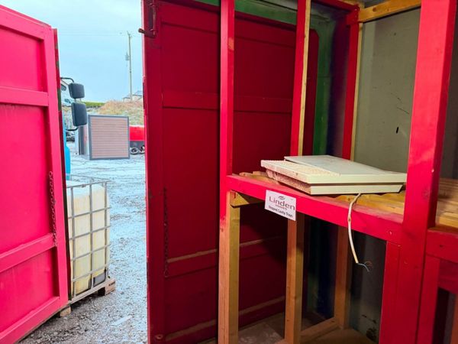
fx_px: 318
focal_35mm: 24
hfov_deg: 71.6
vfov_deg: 56.8
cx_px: 229
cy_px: 172
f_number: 1.78
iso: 800
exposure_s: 1/40
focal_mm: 6.76
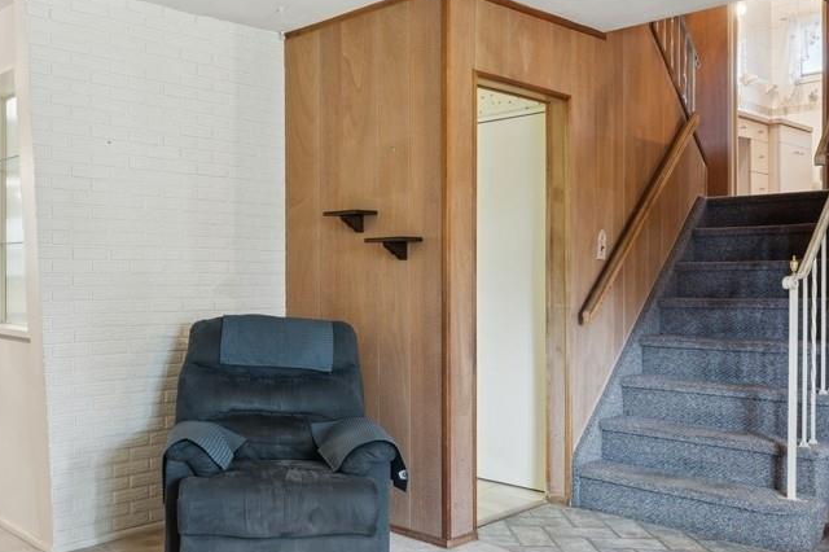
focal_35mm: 35
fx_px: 806
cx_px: 229
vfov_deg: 37.8
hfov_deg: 52.6
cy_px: 257
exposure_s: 1
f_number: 11
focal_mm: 14
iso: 100
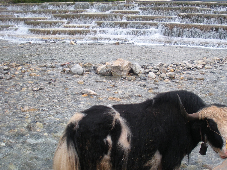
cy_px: 99
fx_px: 308
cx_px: 128
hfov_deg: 40.4
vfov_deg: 30.8
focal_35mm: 47
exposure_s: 1/297
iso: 64
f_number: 3.5
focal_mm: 6.3
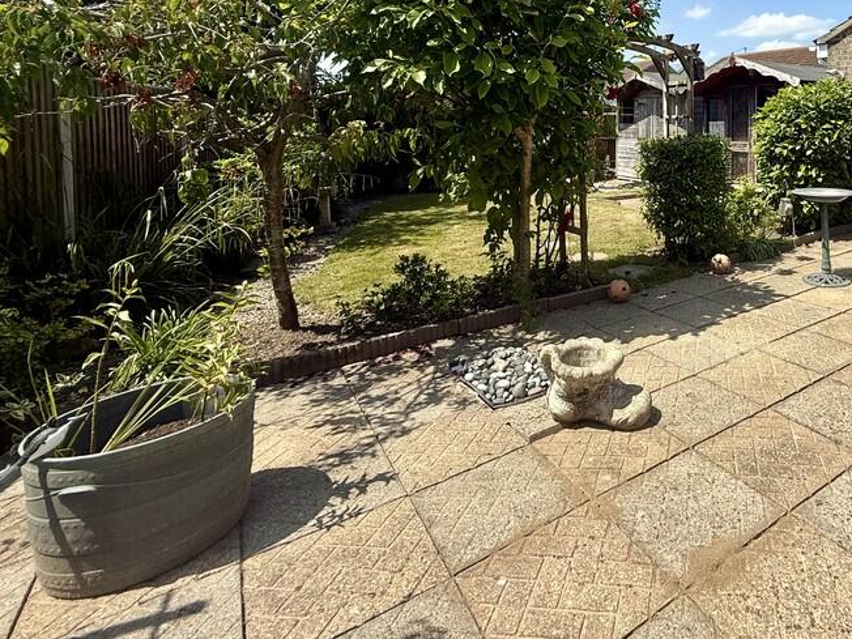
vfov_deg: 57.2
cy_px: 141
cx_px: 659
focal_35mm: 22
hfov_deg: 70.2
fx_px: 541
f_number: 2.2
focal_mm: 2.22
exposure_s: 1/1050
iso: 50
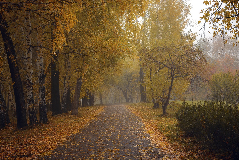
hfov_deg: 37.9
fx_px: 349
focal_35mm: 52
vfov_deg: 25.8
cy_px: 80
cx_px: 120
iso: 100
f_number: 5.6
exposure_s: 1/100
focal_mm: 35
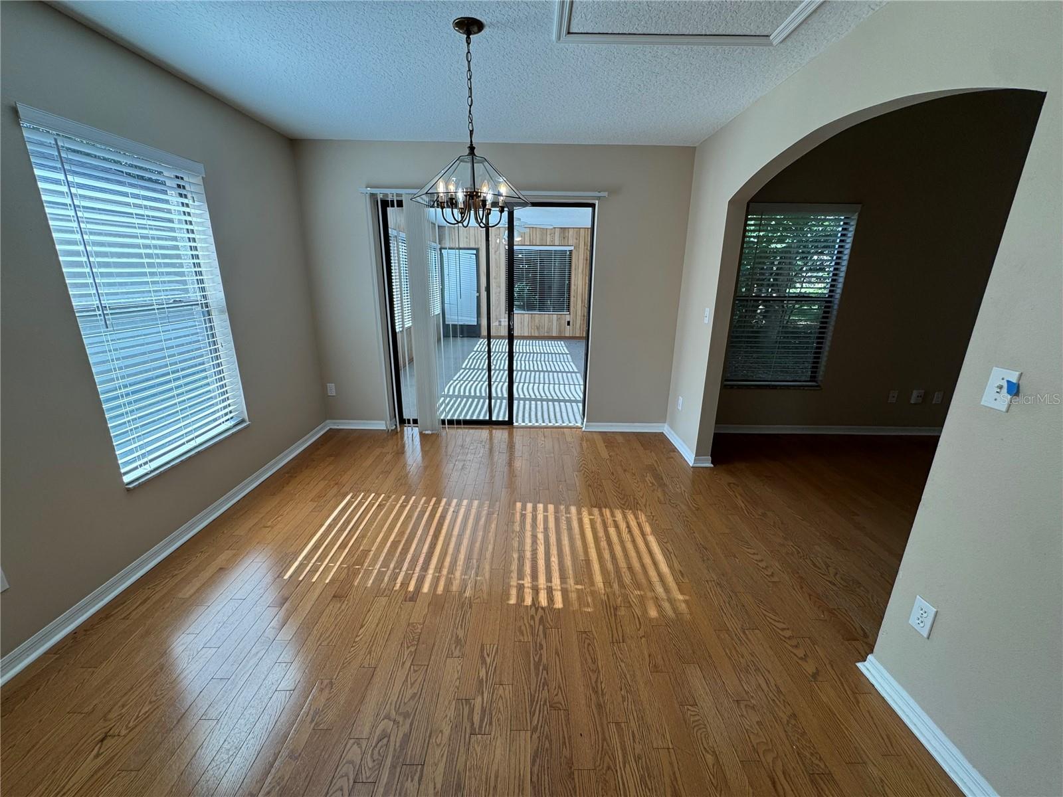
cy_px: 398
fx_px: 430
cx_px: 532
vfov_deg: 85.7
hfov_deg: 102.1
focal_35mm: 14
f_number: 2.2
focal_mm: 2.22
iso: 40
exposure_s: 1/128
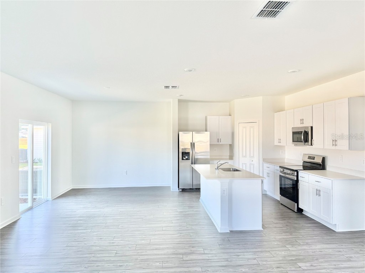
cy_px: 136
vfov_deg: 56.8
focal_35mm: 24
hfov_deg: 71.6
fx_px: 253
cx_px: 182
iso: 125
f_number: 1.78
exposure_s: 1/181
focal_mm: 6.76
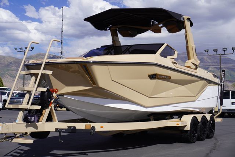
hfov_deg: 44.9
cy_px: 78
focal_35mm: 44
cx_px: 118
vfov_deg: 30.9
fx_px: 284
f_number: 9
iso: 100
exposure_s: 1/320
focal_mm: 29
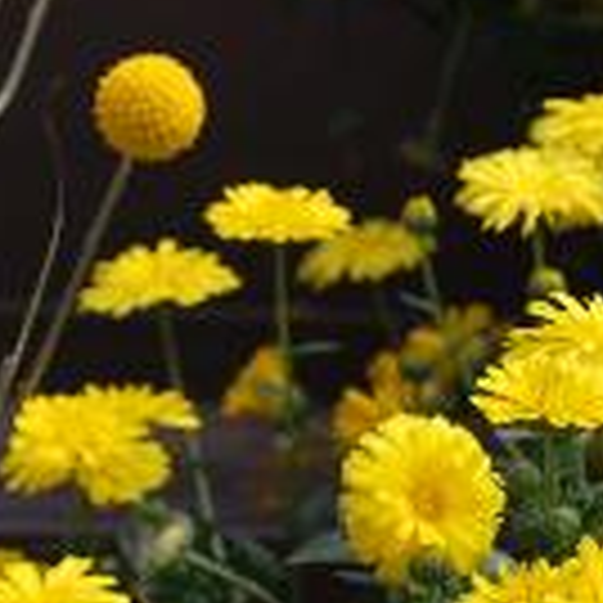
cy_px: 567
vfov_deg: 9.2
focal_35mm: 190
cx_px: 724
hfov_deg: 9.1
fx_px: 3745
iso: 100
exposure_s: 1/125
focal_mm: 50
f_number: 8
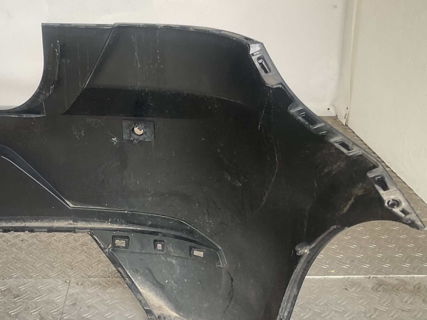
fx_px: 555
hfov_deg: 41.2
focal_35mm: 45
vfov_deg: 32.1
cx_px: 123
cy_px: 182
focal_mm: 3
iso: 40
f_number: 1.8
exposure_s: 1/50
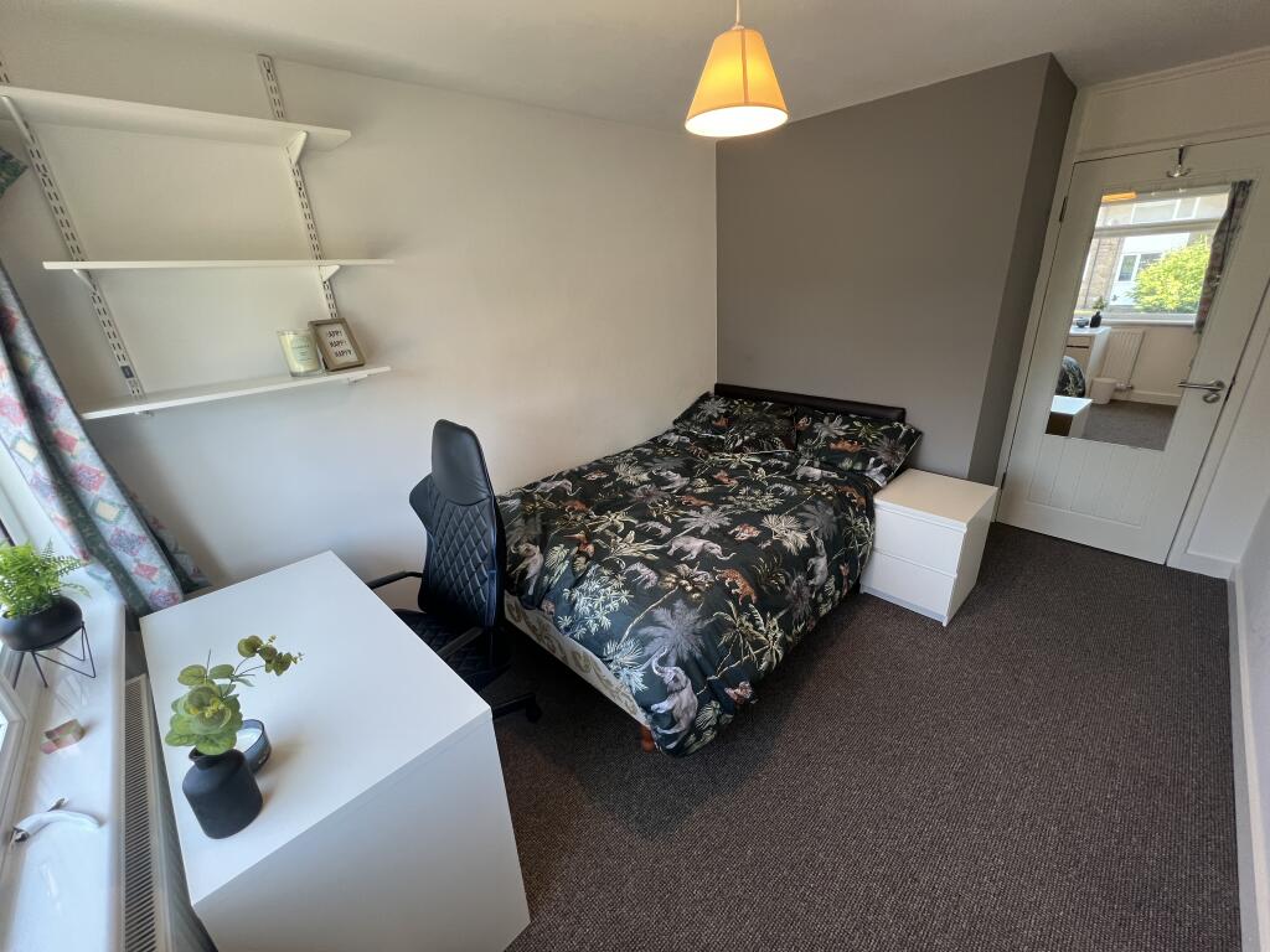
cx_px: 635
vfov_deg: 89.9
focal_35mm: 13
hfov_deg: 106.2
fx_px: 477
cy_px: 476
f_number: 1.8
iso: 125
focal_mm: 1.57
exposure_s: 1/100
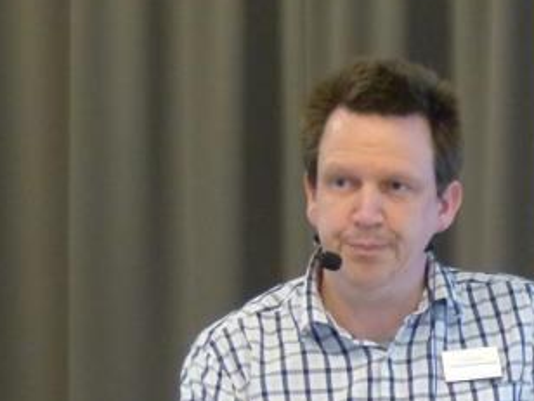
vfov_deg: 4.3
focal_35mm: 342
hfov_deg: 5.8
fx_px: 5276
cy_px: 392
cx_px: 531
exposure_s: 1/40
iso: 800
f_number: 2.8
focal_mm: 26.5
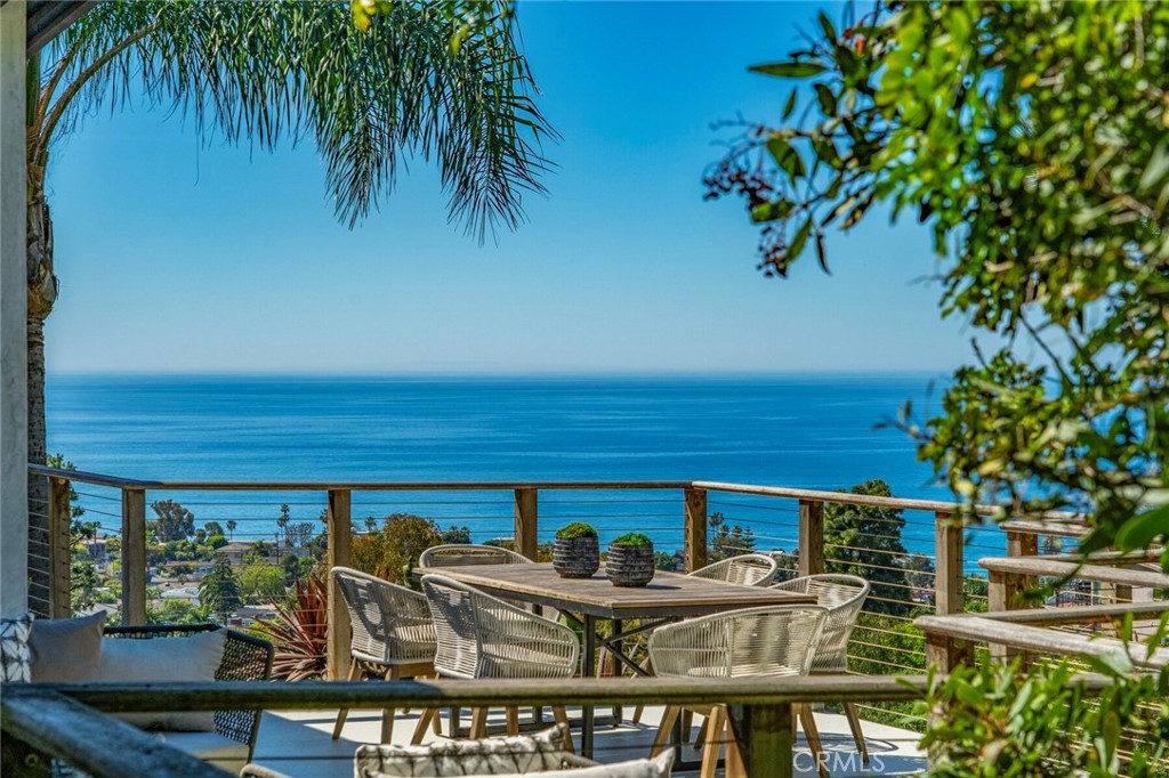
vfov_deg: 20.0
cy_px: 389
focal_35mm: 68
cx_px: 584
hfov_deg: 29.7
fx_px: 2207
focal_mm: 68
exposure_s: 1/1600
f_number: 9
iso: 500
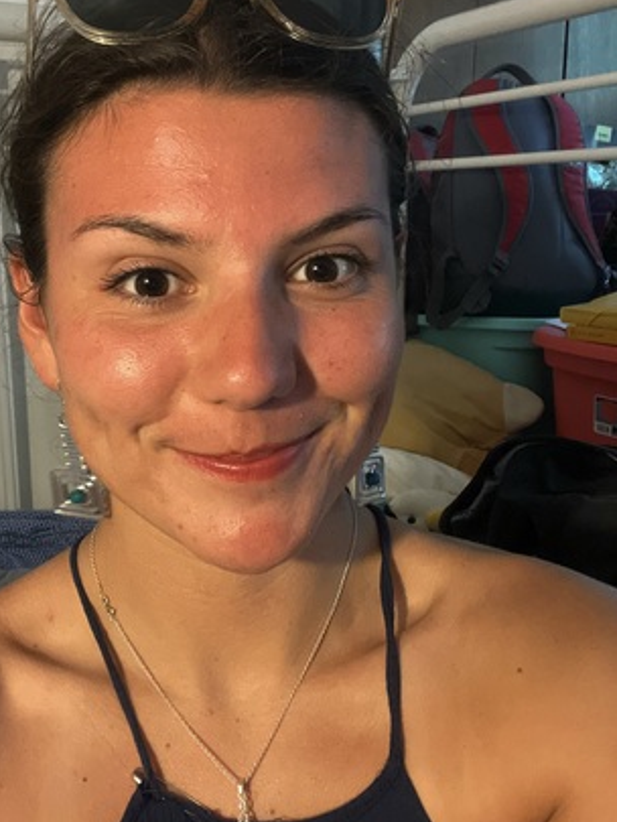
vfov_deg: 50.1
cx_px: 243
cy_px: 392
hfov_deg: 38.5
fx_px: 879
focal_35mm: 37
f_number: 2.2
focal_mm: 2.71
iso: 500
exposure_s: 1/30
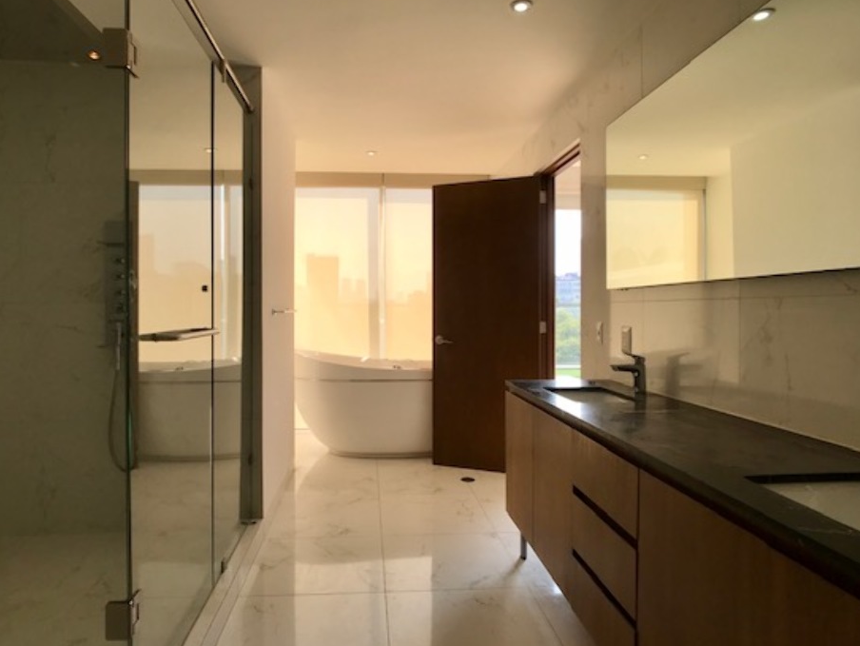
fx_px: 820
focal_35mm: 33
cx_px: 399
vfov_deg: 43.0
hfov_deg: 55.3
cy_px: 321
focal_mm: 3.99
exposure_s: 1/439
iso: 20
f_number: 1.8
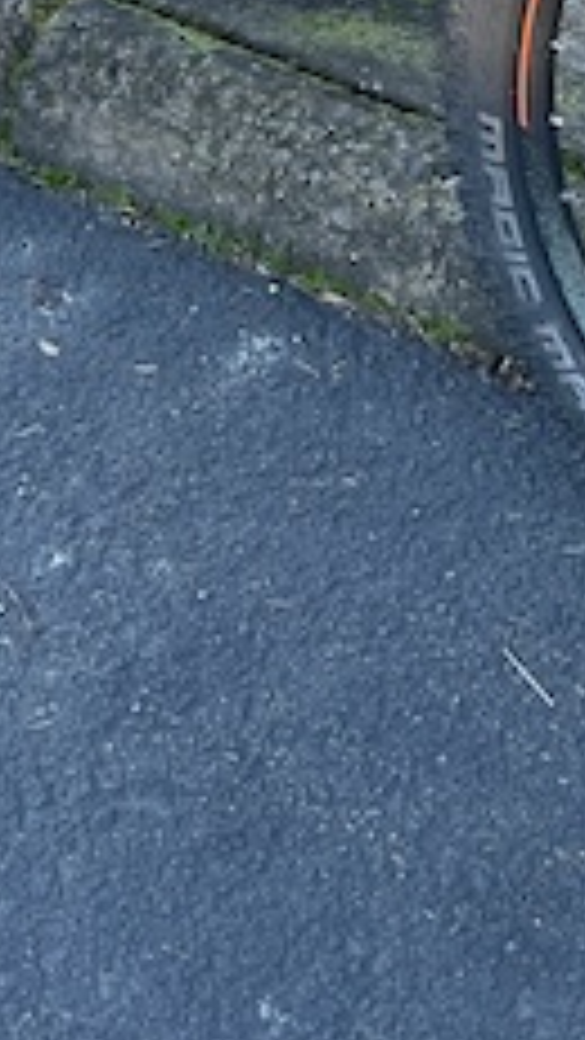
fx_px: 2702
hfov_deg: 12.3
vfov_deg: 20.9
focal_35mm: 98
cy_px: -50
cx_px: 387
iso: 64
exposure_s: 1/121
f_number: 1.6
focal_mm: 5.1
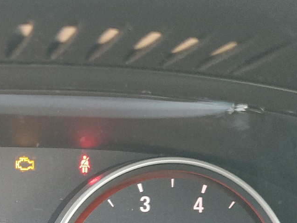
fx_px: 558
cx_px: -18
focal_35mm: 65
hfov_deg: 27.6
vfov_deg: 21.6
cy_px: 237
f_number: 1.5
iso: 169
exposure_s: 1/60.2
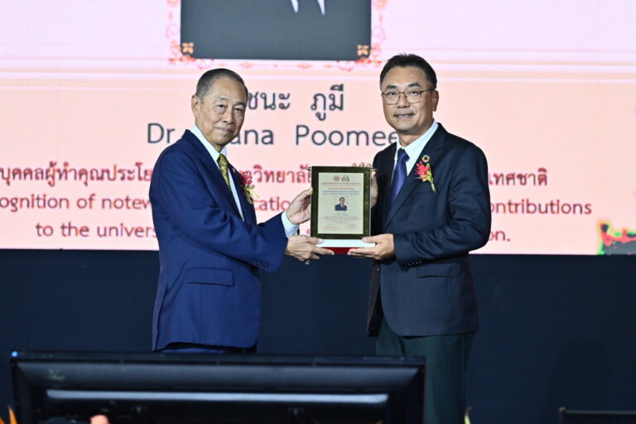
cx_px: 318
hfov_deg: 11.1
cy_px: 212
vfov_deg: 7.4
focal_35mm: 185
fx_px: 3268
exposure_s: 1/200
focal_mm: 185
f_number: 5
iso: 2000
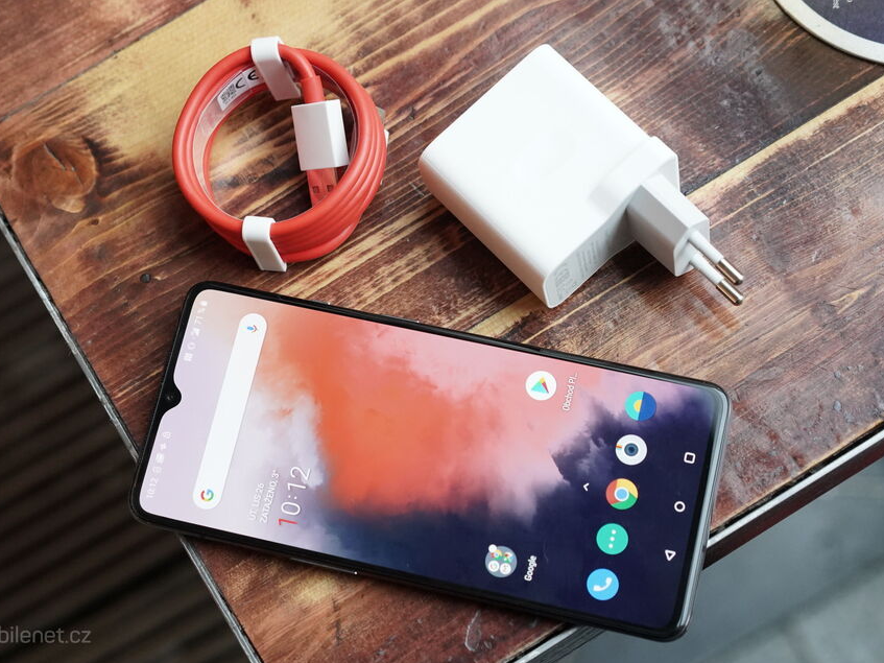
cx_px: 407
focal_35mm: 60
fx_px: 1532
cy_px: 333
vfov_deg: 24.4
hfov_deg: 32.2
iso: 5000
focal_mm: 55
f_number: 5
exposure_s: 1/200
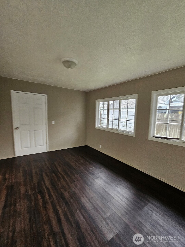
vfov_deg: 106.2
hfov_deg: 89.9
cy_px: 124
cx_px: 92
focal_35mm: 13
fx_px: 93
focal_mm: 2.2
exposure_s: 1/66
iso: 160
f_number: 2.2
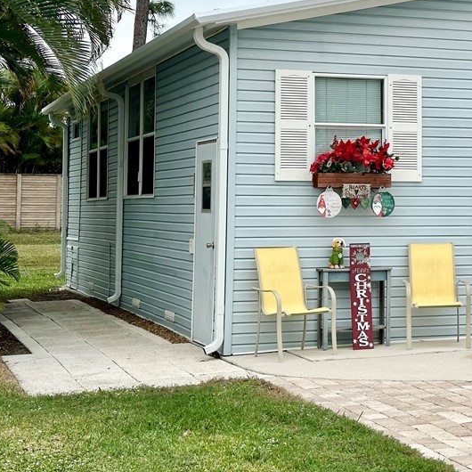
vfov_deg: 21.1
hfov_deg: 20.7
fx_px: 1265
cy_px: 173
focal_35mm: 82
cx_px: 431
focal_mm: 6.86
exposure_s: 1/1783
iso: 64
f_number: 1.78
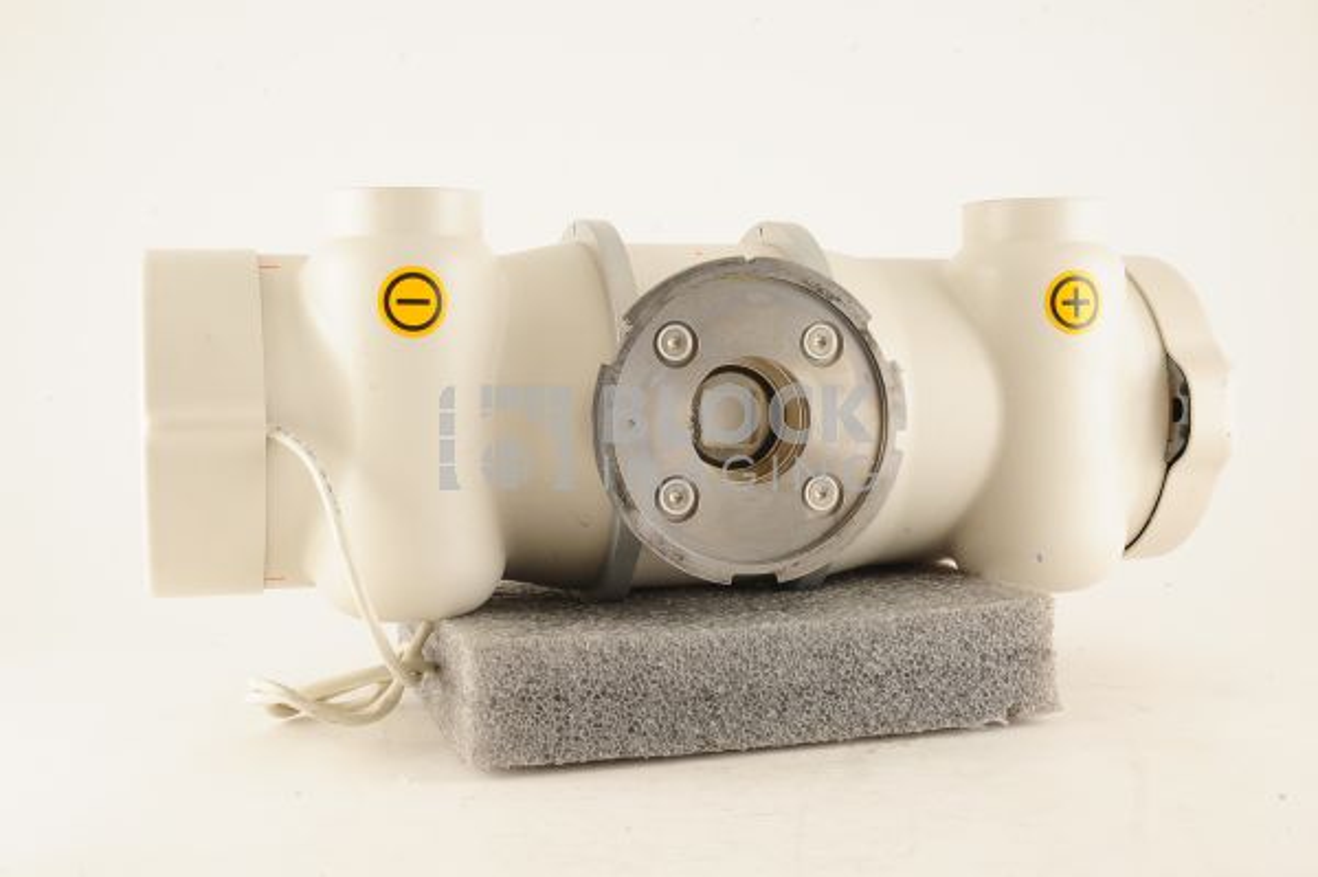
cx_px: 659
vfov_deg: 26.9
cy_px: 438
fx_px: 1829
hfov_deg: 39.6
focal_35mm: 50
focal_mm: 50
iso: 1600
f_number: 13
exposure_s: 1/160
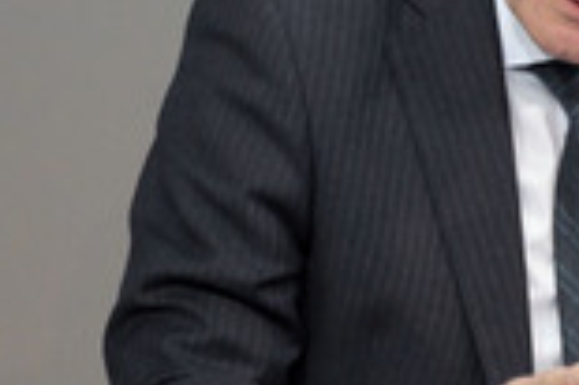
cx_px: 465
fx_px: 23344
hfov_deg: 1.4
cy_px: 172
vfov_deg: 0.9
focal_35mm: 1453
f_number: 5.6
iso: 12800
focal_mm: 500
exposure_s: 1/400
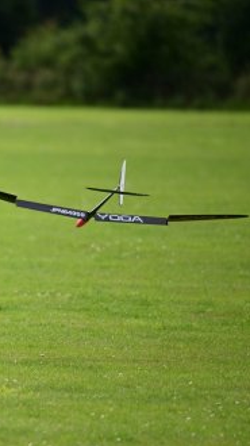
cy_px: 223
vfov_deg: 3.4
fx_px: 7467
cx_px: -57
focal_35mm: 632
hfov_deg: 1.9
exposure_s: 1/3200
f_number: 7.1
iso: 1000
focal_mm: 400
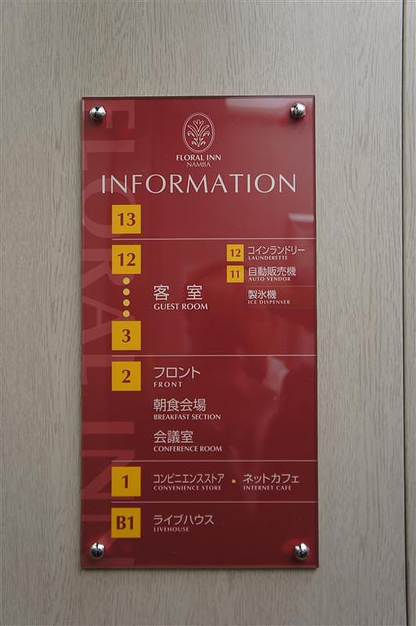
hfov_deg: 34.2
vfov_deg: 49.6
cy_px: 313
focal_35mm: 39
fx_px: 677
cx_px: 208
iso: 400
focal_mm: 26
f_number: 4
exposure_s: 1/40
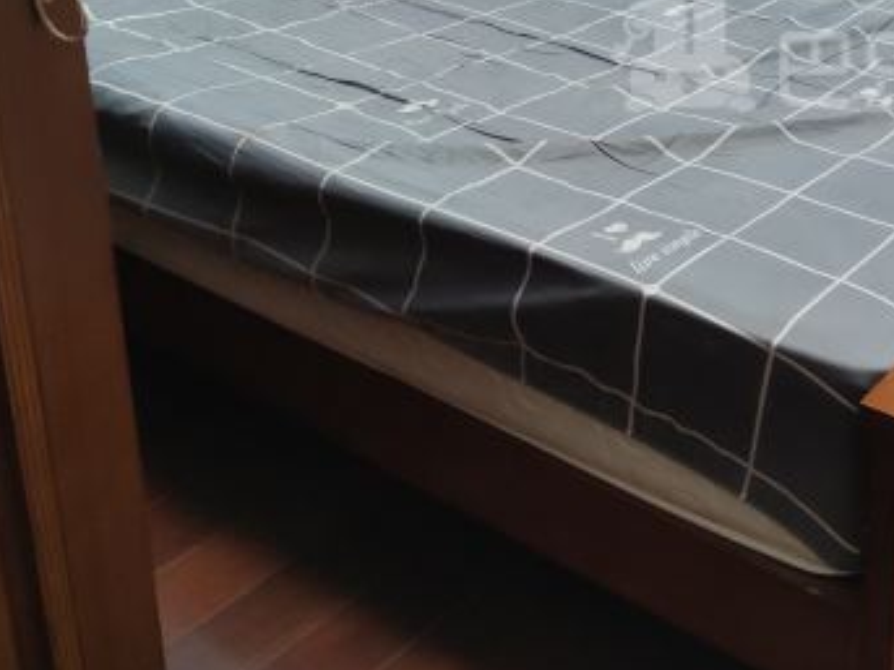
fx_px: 1446
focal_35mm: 56
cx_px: 818
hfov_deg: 32.5
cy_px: 42
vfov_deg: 25.1
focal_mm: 6.72
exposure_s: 1/100
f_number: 1.69
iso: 123
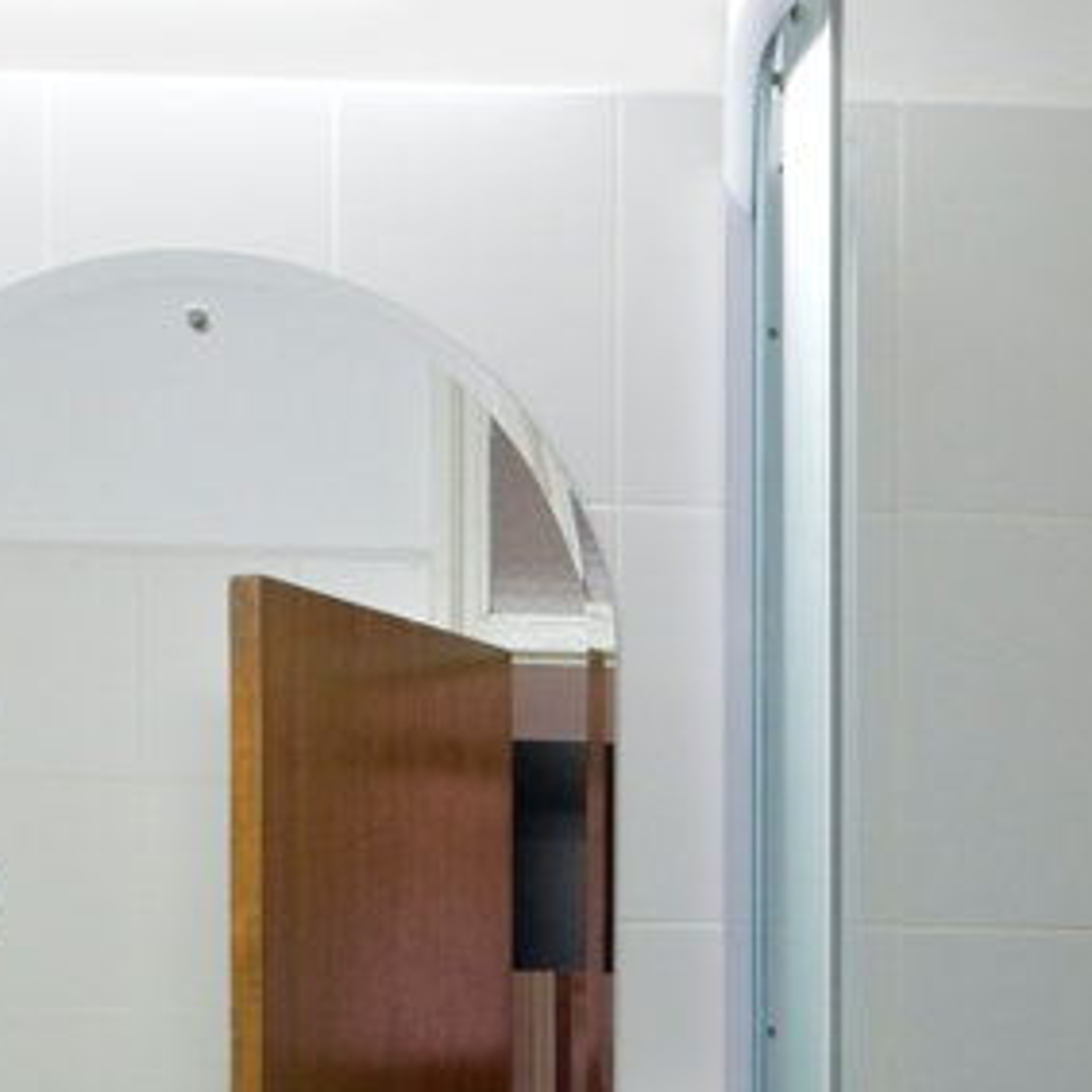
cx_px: 934
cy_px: 1239
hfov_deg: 19.5
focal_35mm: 88
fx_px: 3124
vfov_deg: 18.9
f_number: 13
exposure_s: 1/1.67
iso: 200
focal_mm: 19
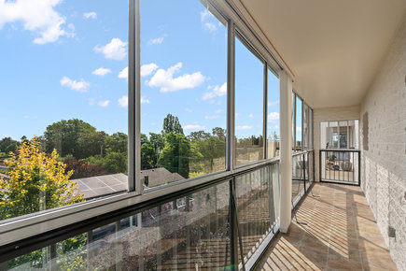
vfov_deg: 73.7
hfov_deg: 96.7
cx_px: 203
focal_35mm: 16
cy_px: 136
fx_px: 180
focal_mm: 16
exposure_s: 1/1600
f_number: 7.1
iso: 400
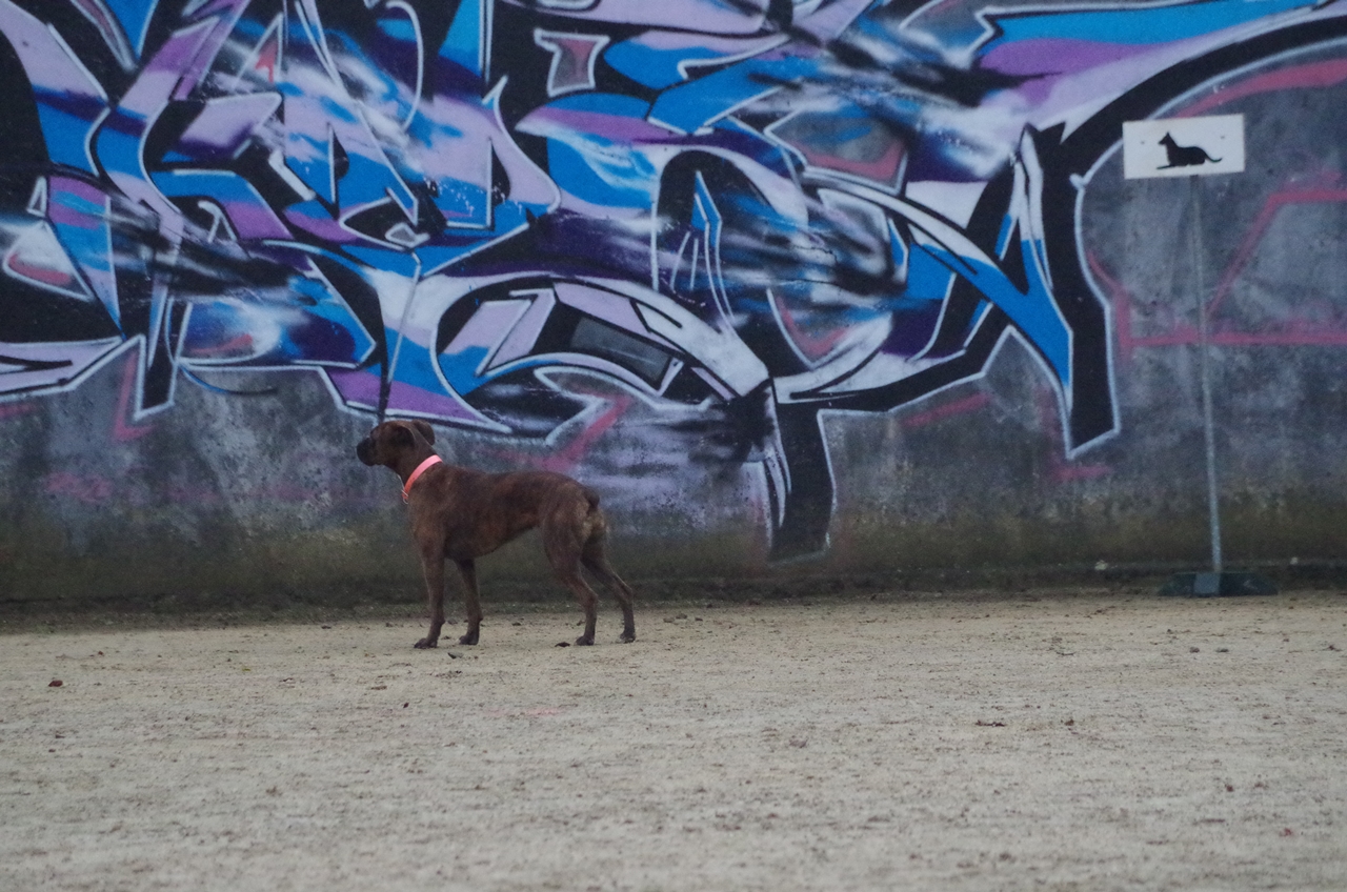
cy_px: 446
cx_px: 674
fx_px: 11203
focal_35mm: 300
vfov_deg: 4.6
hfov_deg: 6.9
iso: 6400
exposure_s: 1/500
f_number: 8
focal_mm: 200
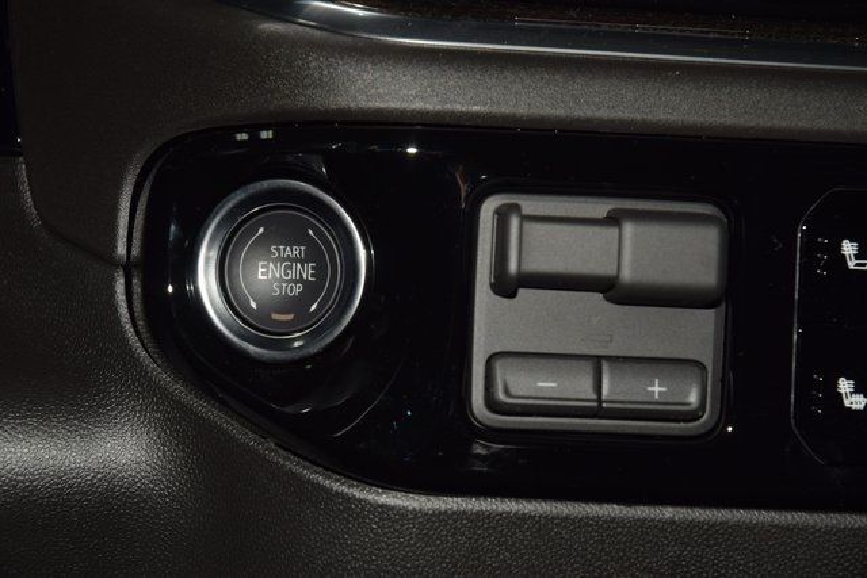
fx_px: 2529
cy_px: 289
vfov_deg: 13.0
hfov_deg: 19.5
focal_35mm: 105
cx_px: 434
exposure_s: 1/125
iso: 100
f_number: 8
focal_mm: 70
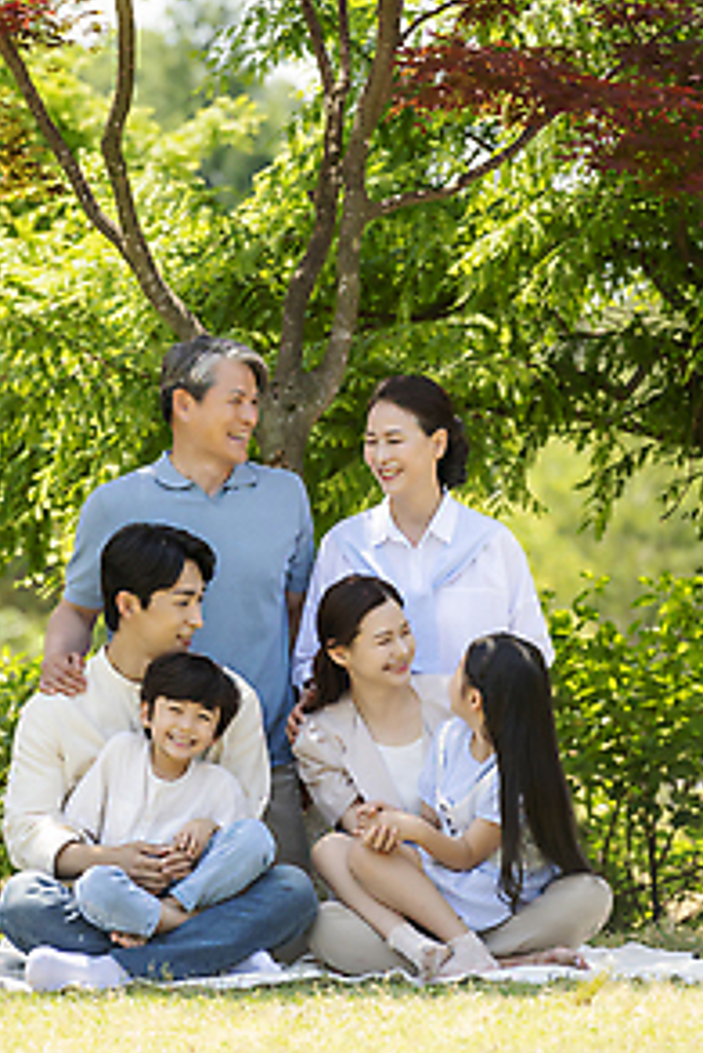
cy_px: 364
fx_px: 8016
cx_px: 319
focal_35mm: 274
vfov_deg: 7.5
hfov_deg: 5.0
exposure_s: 1/320
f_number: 5.6
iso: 160
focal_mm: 200
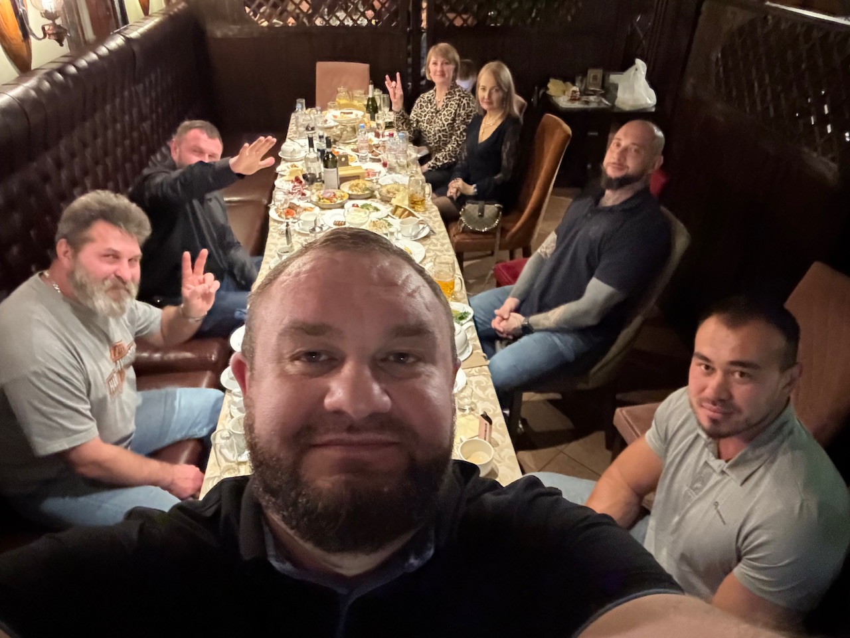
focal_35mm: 23
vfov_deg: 58.9
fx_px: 565
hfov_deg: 73.9
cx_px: 425
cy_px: 319
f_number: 1.9
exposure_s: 1/17
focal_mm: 2.69
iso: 2000
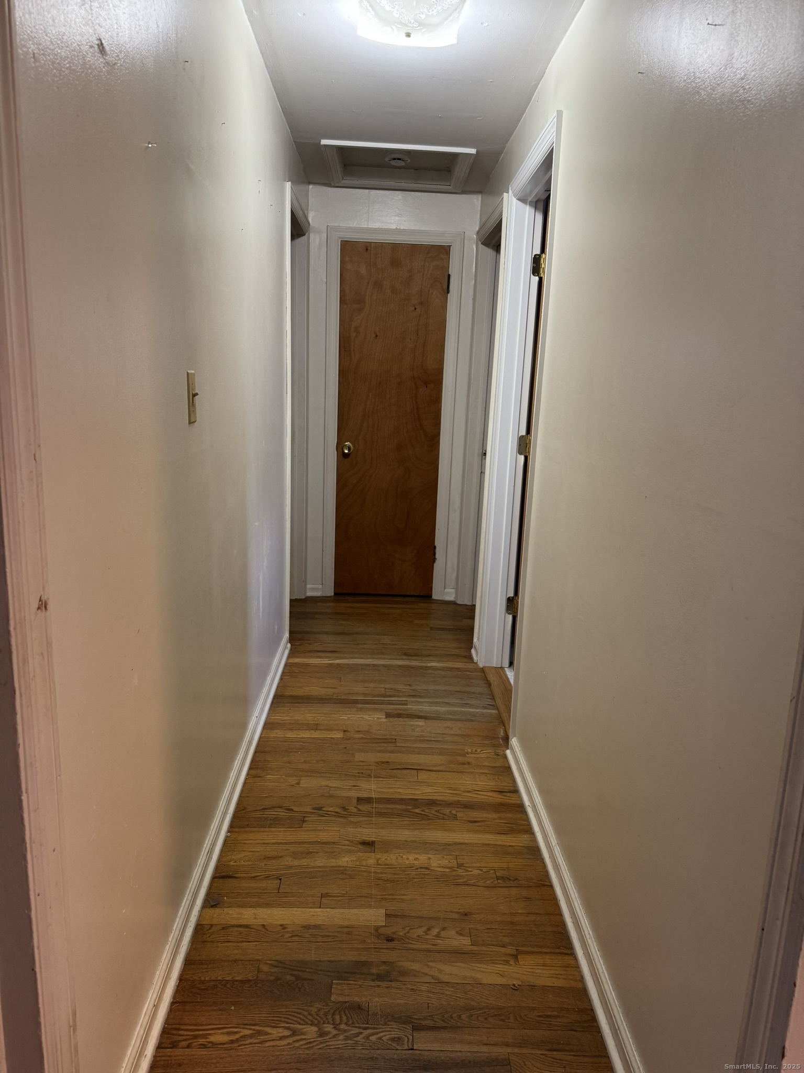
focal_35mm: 24
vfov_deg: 71.6
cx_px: 402
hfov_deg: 56.8
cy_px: 536
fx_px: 743
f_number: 1.78
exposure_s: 1/60
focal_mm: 6.76
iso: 320
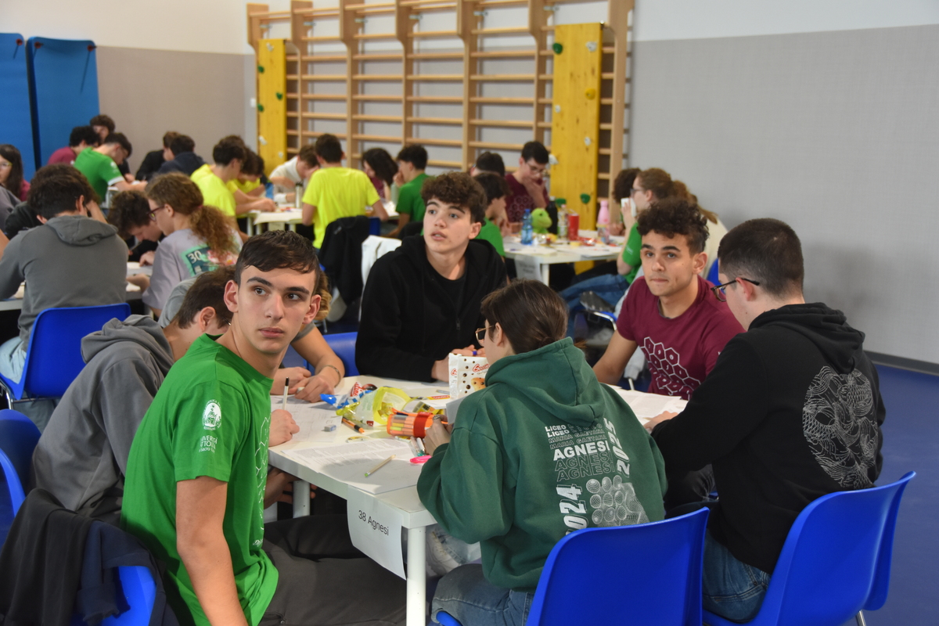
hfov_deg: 38.9
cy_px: 313
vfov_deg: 26.5
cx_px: 470
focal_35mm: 51
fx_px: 1330
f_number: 4.2
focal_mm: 34
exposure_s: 1/60
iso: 900
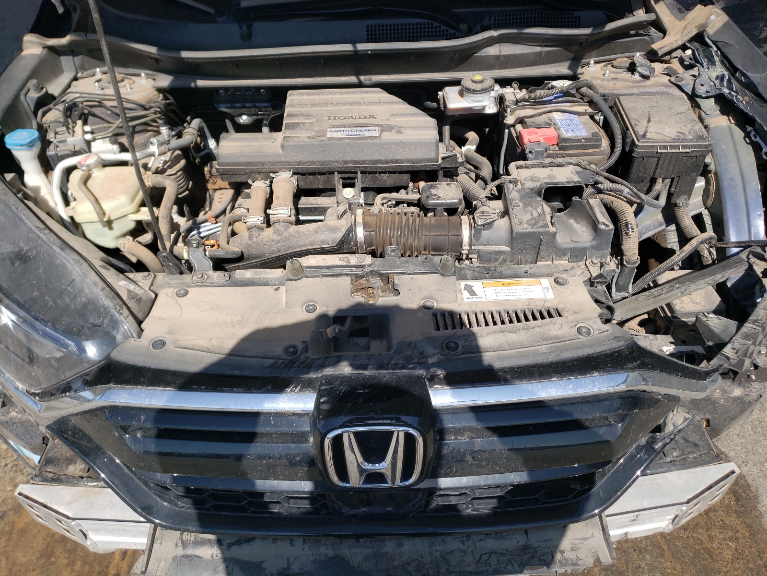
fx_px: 576
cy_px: 288
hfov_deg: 67.3
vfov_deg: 53.1
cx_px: 384
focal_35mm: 26
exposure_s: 1/2500
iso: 50
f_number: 1.5
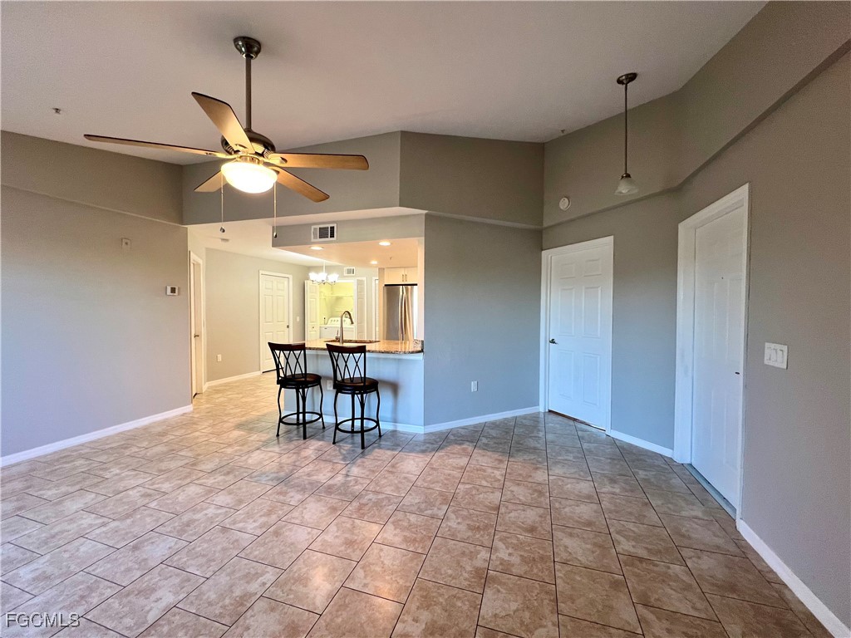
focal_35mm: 13
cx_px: 426
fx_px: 320
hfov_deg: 106.2
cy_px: 319
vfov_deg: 89.9
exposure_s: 1/60
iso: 125
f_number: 1.8
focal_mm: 1.57
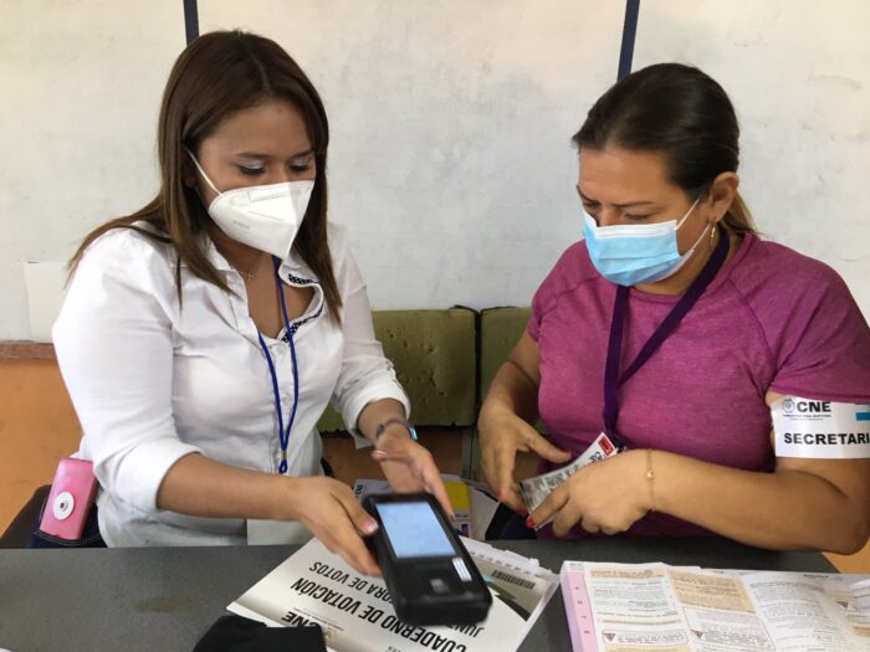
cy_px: 326
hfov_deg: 61.7
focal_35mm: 29
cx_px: 435
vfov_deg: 48.2
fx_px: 729
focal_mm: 4.15
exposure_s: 1/30
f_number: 2.2
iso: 100
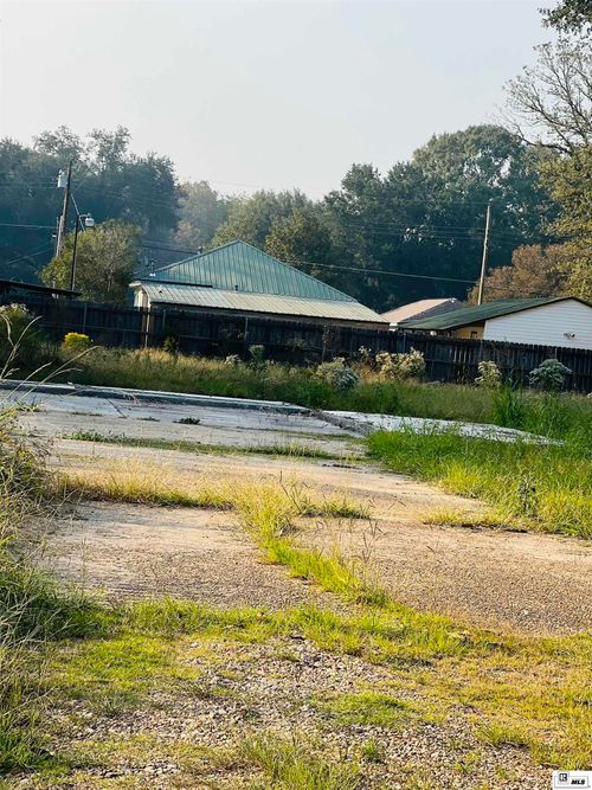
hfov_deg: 19.1
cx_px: 296
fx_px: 1756
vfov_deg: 25.3
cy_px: 395
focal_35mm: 77
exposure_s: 1/410
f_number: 2.8
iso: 32
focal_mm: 9
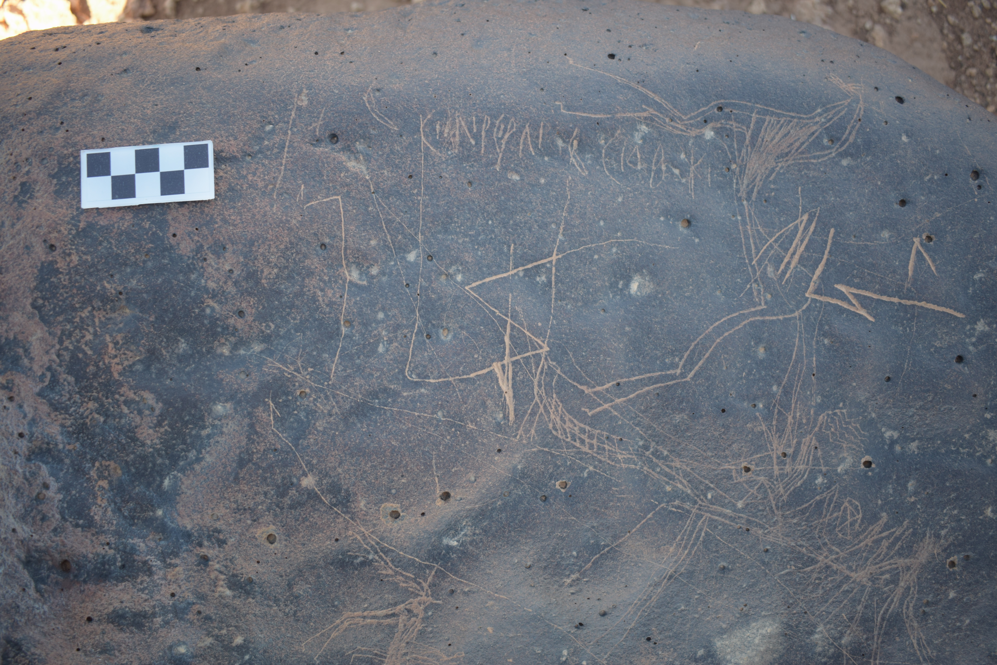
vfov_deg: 38.4
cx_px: 498
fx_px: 955
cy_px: 332
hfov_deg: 55.1
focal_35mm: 34
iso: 200
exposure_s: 1/160
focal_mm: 23
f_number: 3.8
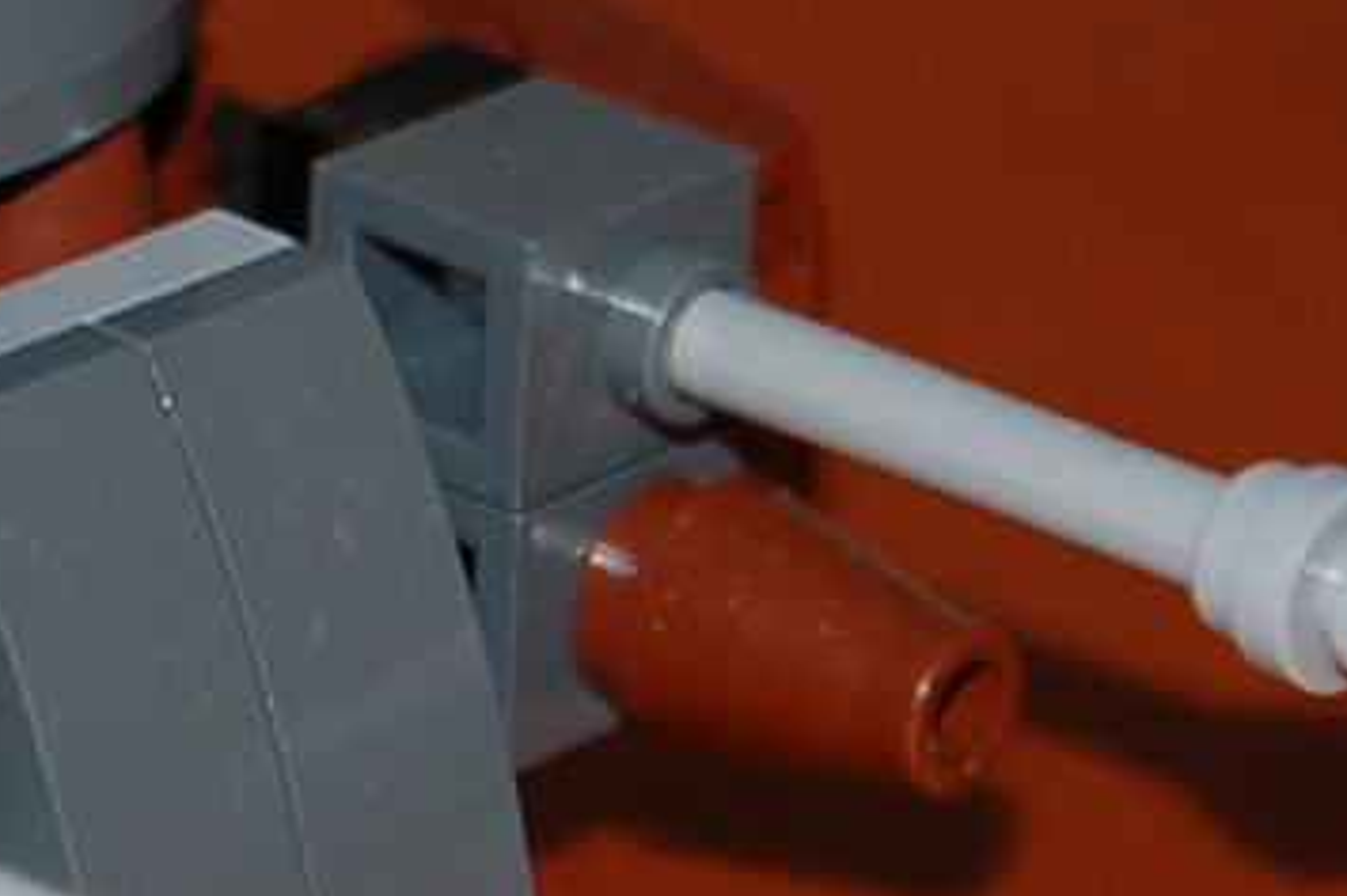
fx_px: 27550
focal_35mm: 737
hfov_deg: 2.8
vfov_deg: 1.9
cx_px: -729
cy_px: -205
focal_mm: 116
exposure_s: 1/60
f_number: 6
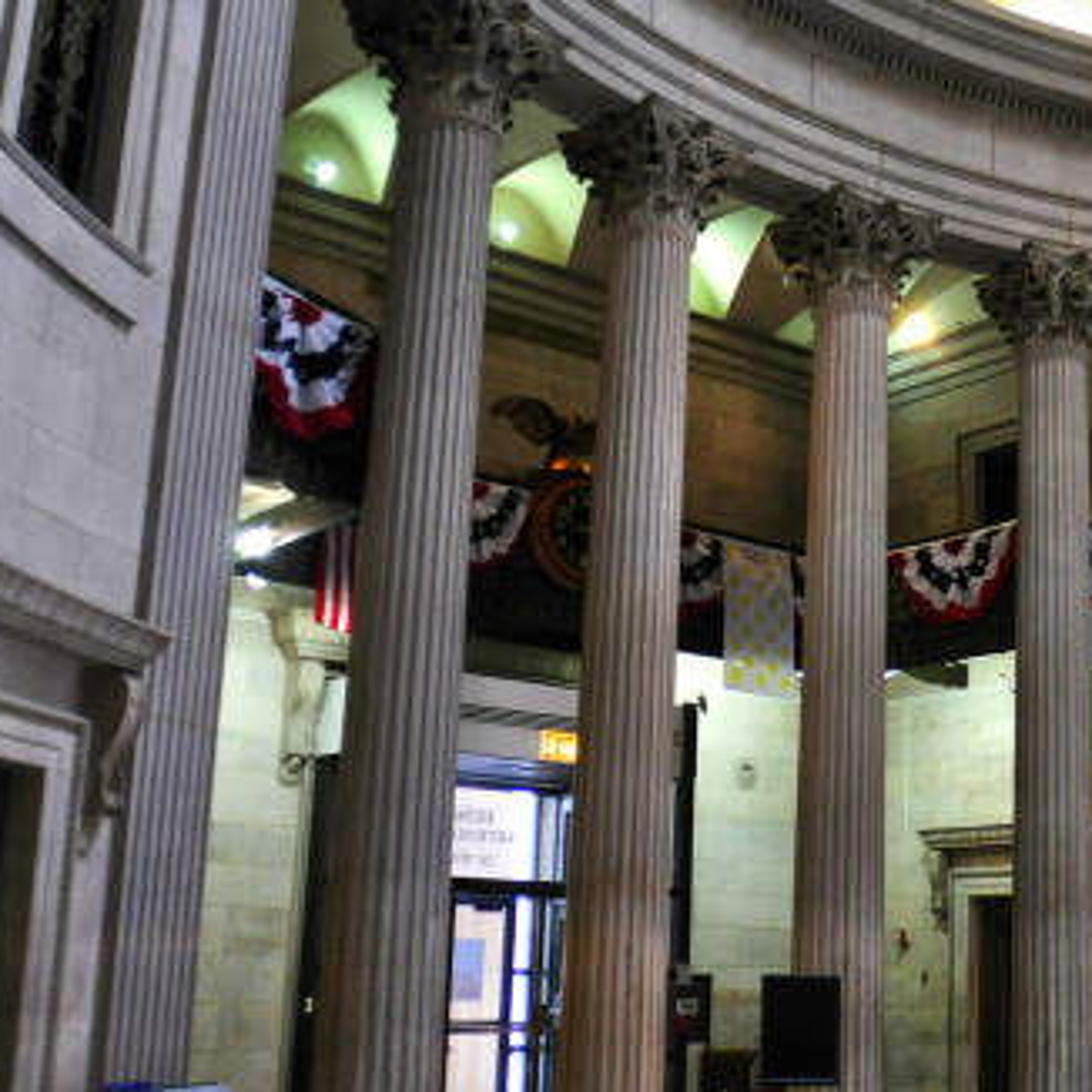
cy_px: 590
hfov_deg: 34.5
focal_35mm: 47
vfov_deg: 36.0
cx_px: 931
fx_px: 1677
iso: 800
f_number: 2.8
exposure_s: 1/60
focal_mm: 20
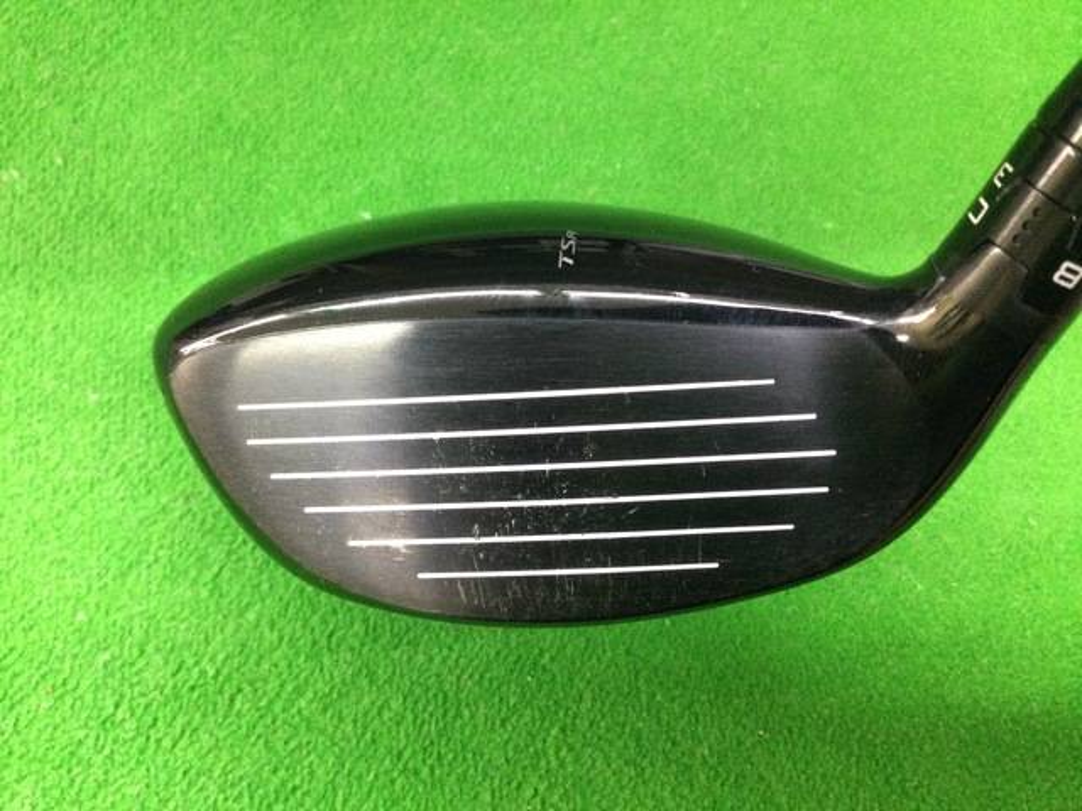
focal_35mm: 31
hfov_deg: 58.4
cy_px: 406
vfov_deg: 45.4
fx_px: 969
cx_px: 541
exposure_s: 1/20
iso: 200
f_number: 2.4
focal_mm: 3.3
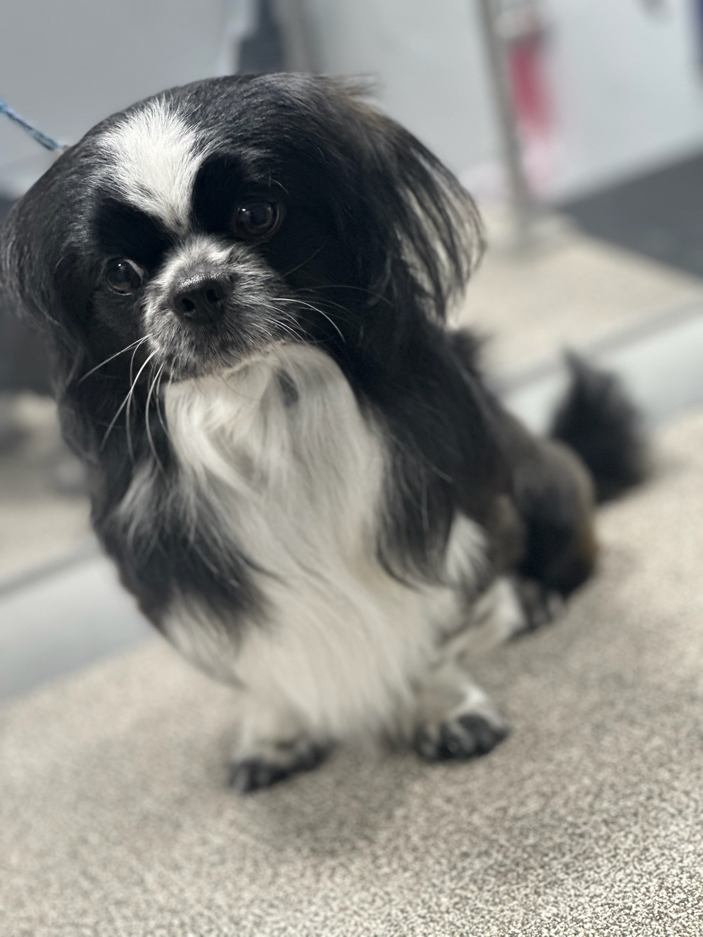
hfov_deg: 19.1
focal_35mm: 77
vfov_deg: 25.3
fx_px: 2085
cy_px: 468
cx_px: 352
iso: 250
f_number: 2.8
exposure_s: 1/63
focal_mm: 9
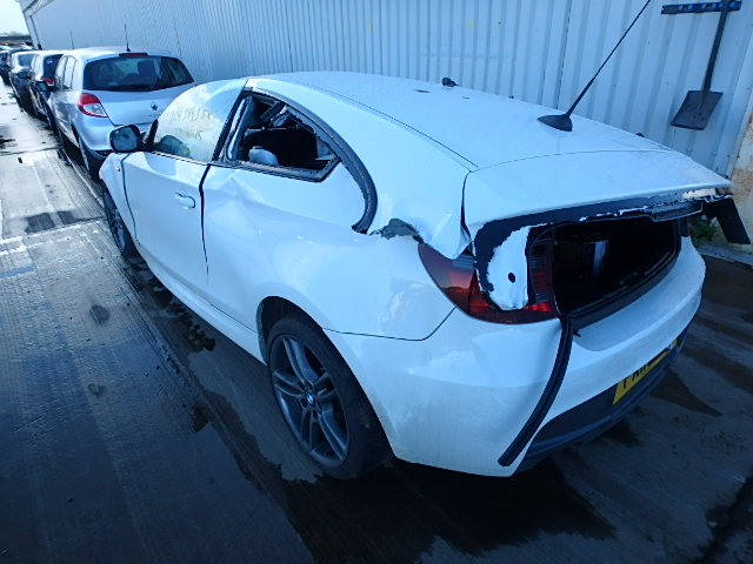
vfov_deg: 63.4
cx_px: 376
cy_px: 282
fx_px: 457
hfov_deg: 79.0
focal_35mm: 21
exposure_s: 1/250
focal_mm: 3.7
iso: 125
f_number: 3.5
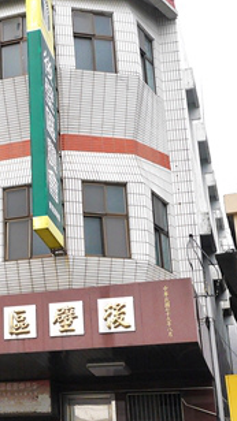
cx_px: -99
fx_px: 761
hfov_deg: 16.4
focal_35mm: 68
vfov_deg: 31.0
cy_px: 239
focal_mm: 15
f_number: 4
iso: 400
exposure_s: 1/2500
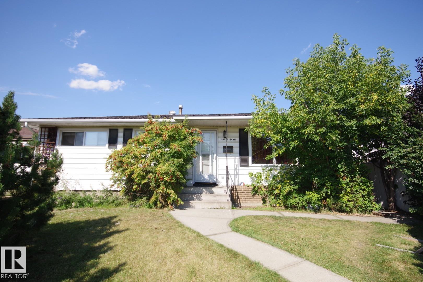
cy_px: 141
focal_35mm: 19
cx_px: 212
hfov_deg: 86.9
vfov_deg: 64.6
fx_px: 223
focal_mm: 13
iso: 200
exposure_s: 1/250
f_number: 8
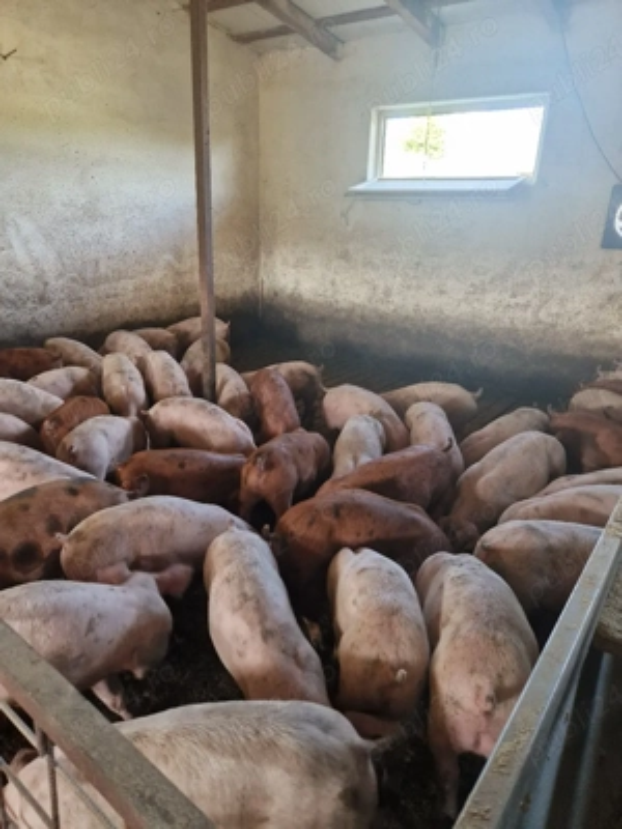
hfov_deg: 58.9
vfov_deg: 73.9
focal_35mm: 23
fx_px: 551
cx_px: 311
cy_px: 414
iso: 320
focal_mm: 5.4
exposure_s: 1/100
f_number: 1.8
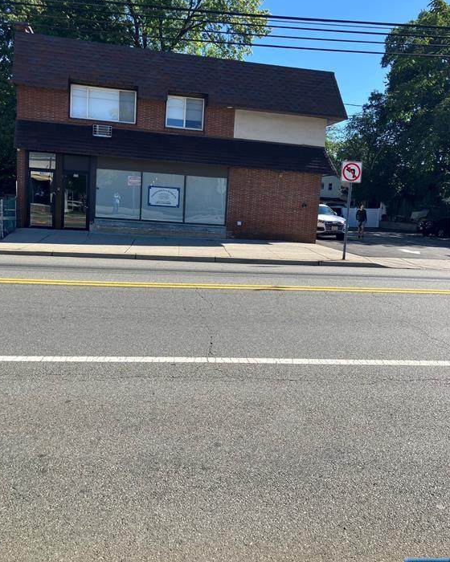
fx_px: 499
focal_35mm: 30
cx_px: 221
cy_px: 272
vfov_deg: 58.8
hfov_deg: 48.5
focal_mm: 3.99
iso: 32
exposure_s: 1/1245
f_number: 1.8
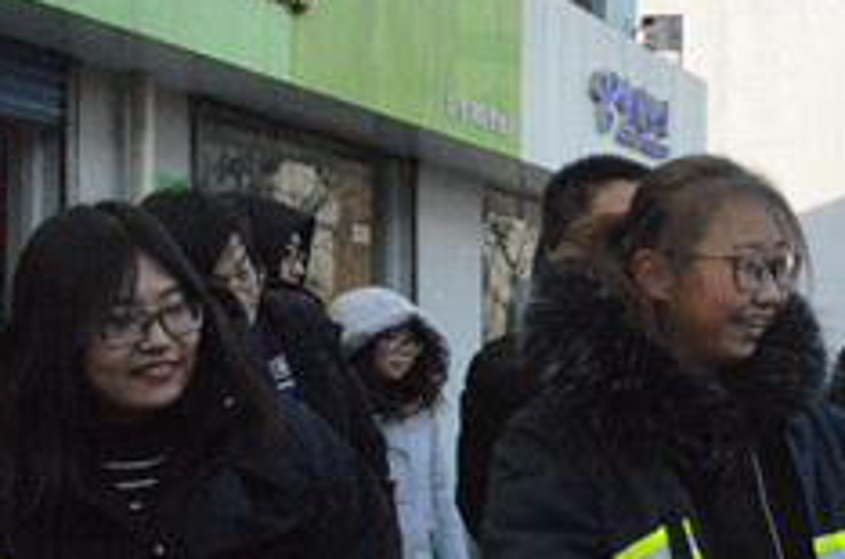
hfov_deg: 26.1
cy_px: 463
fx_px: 1733
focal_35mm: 74
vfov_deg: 18.1
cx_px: 823
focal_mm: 18
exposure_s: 1/1000
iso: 6400
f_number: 16
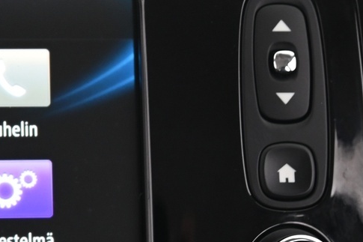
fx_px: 1754
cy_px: 201
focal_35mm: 174
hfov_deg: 11.5
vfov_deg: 7.9
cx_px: -94
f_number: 4
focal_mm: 52
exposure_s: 1/20
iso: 2000
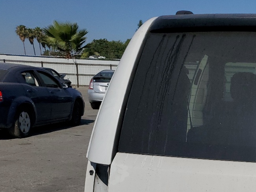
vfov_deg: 21.8
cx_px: 302
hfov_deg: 27.0
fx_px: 473
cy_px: 207
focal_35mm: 64
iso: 51
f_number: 1.5
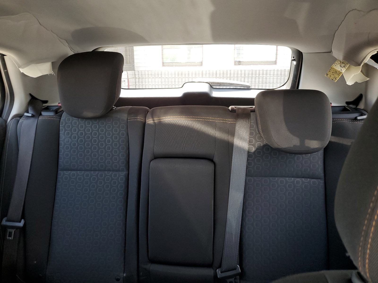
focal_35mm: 26
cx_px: 189
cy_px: 142
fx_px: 284
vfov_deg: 53.1
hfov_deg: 67.3
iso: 80
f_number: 1.5
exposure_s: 1/60.2
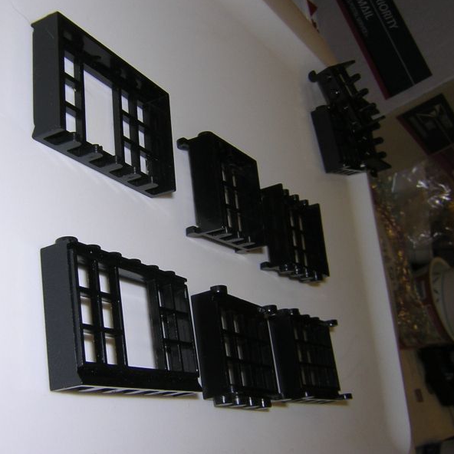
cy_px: 225
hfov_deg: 38.8
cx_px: 159
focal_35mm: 43
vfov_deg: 39.2
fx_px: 638
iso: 100
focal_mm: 4.7
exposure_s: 1/60.1
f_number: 5.2
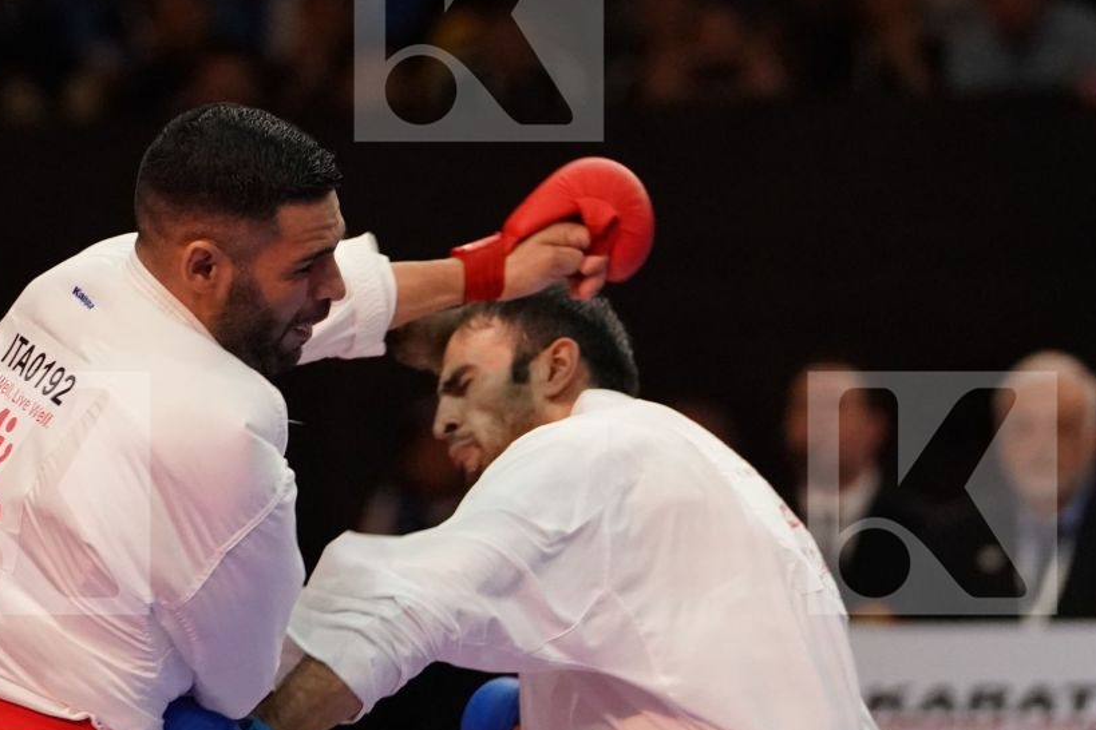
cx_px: 479
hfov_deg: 6.2
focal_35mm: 334
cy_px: 493
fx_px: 10168
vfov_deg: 4.1
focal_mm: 152
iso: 6400
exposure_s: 1/1000
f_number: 2.8
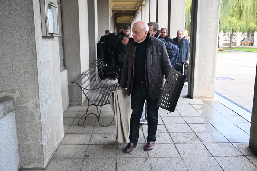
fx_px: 243
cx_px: 128
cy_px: 86
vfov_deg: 38.9
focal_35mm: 34
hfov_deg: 55.8
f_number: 3.5
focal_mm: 34
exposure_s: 1/1000
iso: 3200
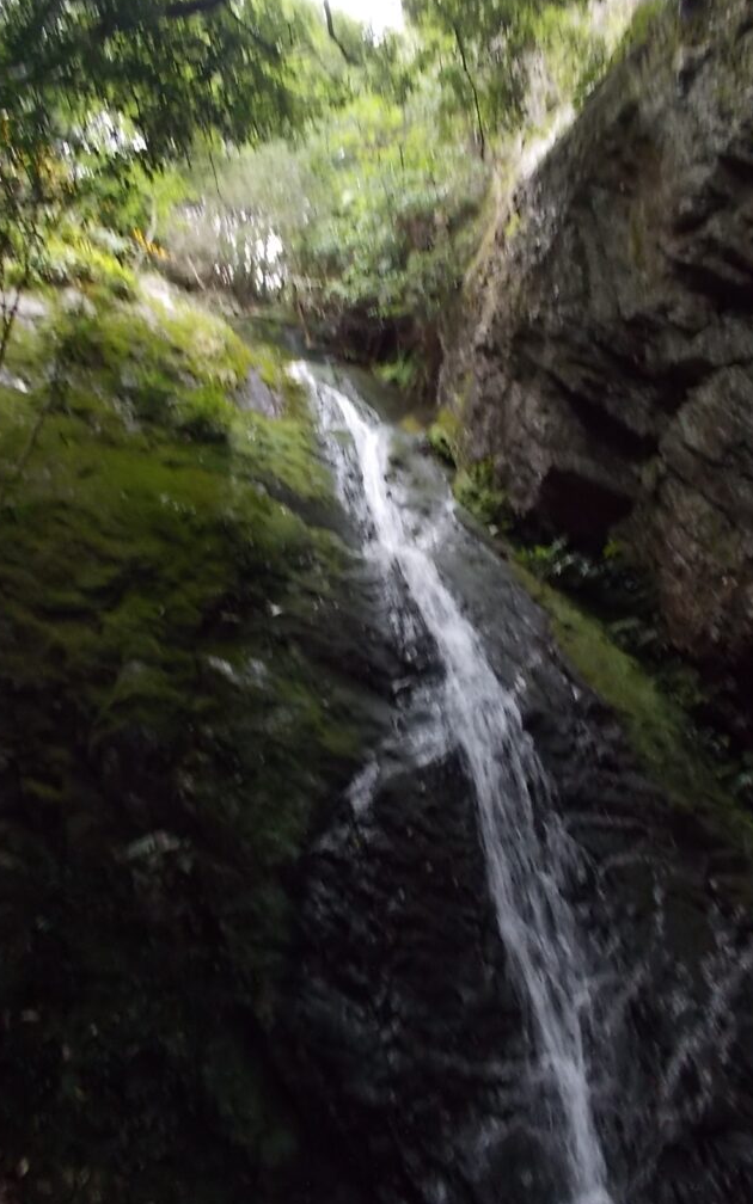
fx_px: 919
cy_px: 598
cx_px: 426
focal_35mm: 28
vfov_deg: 66.5
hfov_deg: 44.4
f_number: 3.2
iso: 250
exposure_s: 1/25
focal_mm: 4.6
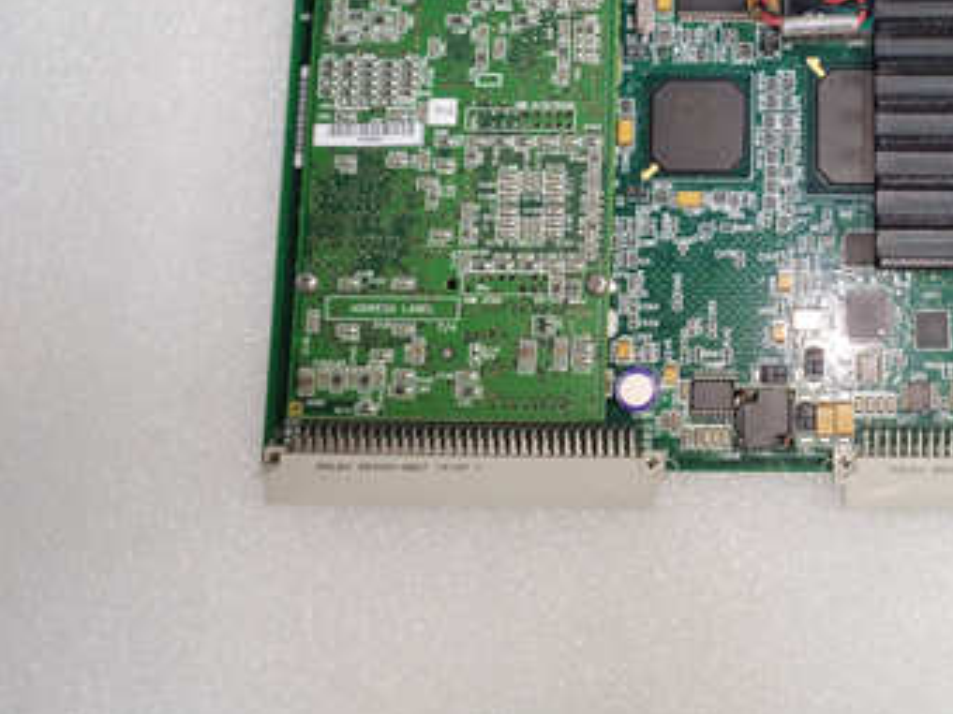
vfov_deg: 30.4
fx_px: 1266
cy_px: 104
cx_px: 796
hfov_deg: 39.2
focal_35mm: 46
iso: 400
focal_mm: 4.75
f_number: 1.8
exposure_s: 1/33.3
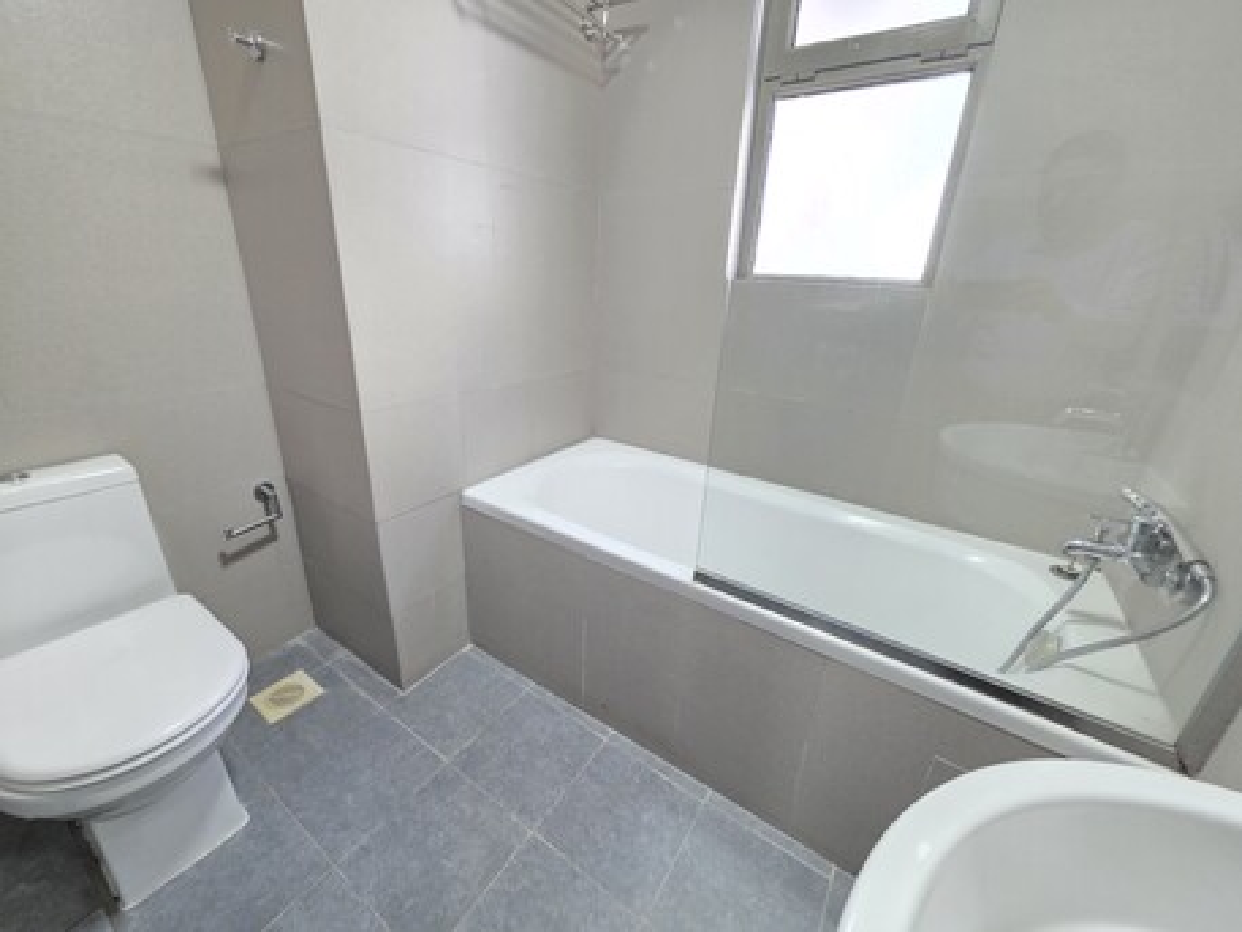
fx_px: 467
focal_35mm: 13
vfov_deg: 89.9
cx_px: 621
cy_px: 466
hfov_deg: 106.2
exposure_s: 1/50
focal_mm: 2.2
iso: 640
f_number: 1.9
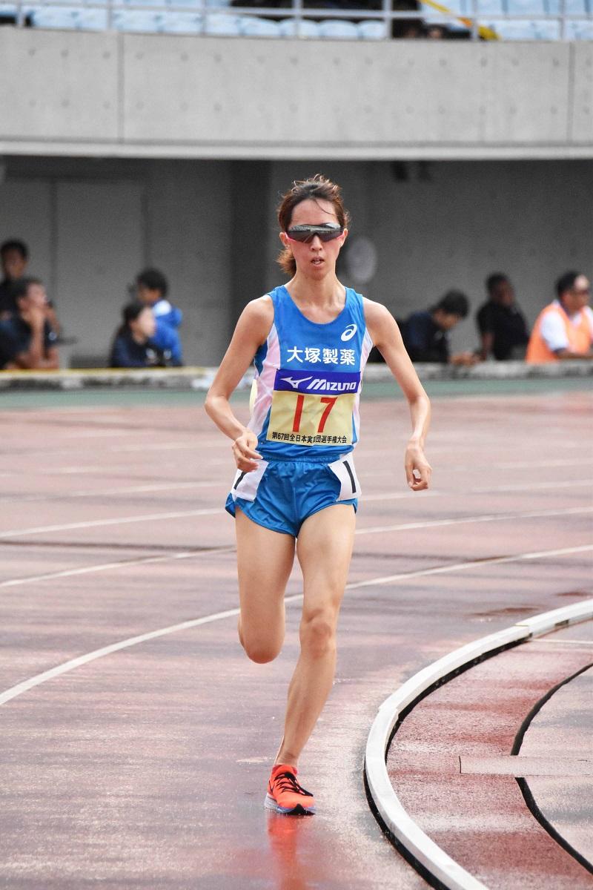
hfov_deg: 4.2
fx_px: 8153
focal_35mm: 330
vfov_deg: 6.2
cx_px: 296
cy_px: 445
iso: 4000
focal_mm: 220
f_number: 5.6
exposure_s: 1/2000
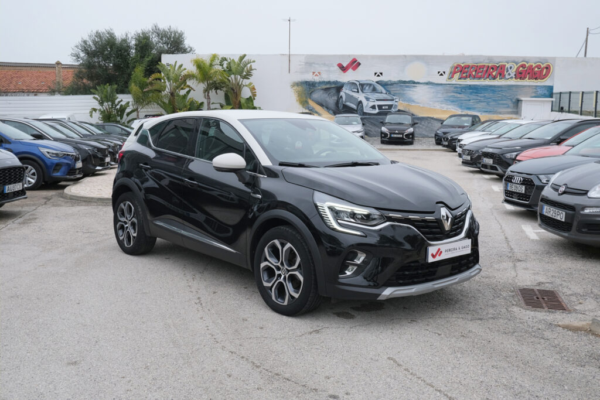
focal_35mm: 36
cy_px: 200
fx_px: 600
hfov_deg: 53.1
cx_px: 300
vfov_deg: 36.9
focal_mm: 24.2
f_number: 9
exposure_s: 1/125
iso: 640
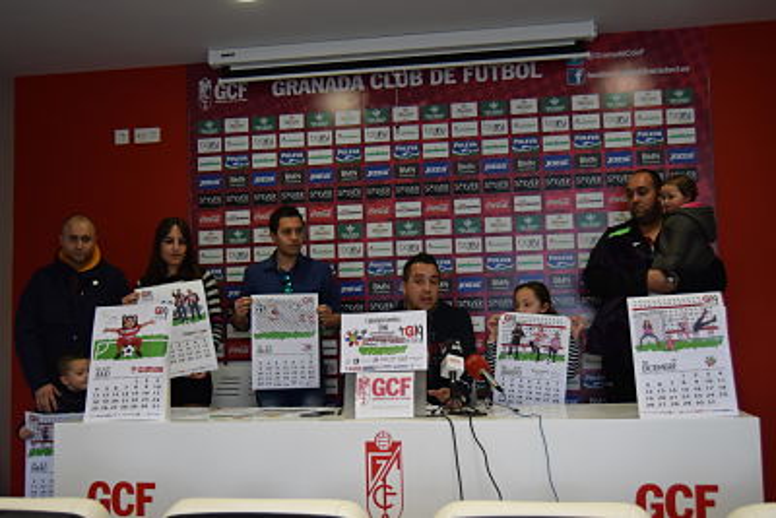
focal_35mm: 39
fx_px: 841
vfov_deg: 34.2
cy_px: 259
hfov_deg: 49.5
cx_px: 388
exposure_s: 1/500
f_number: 4
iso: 2500
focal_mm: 26
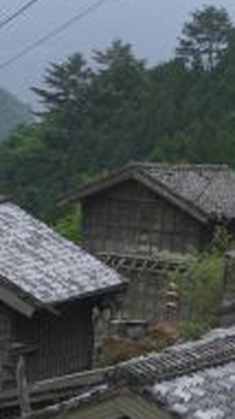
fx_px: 2600
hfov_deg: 5.2
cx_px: 167
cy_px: 265
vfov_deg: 9.2
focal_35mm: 234
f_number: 5.2
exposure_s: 1/60
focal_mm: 18.6
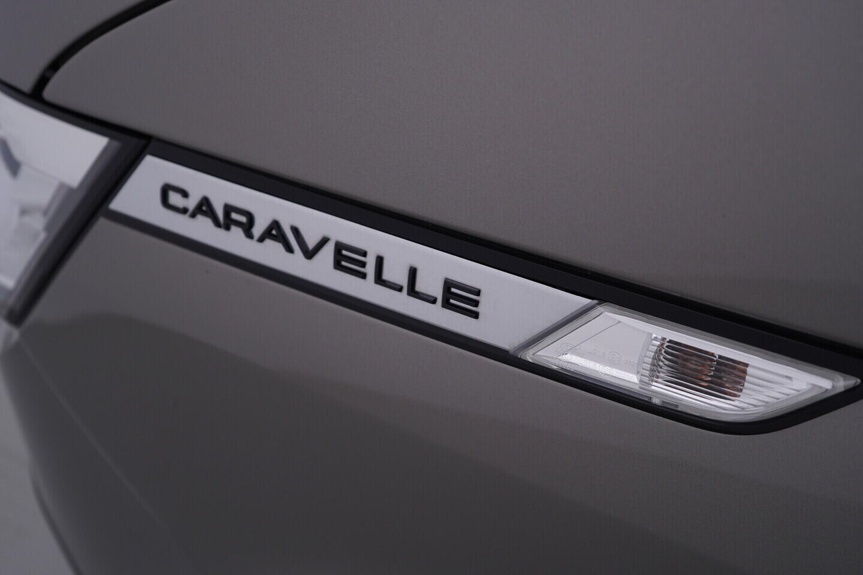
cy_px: 288
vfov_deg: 36.9
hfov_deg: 53.1
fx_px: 863
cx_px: 432
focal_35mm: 36
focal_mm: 24
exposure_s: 1/100
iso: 125
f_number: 4.5
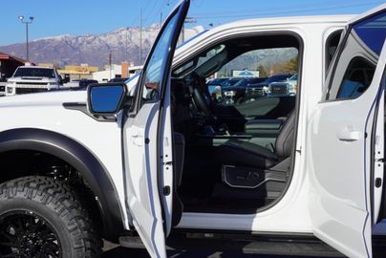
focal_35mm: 57
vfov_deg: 23.8
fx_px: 612
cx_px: 214
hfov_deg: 35.0
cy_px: 153
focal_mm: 24
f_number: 11
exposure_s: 1/200
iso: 100
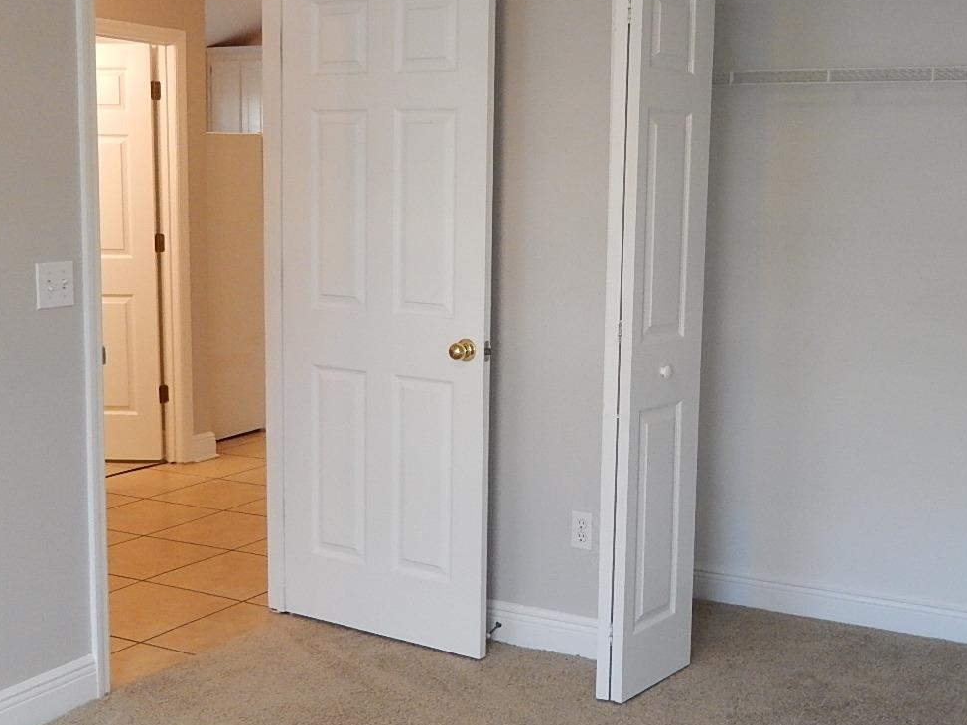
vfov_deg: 31.5
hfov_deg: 40.9
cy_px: 359
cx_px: 613
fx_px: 1285
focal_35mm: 46
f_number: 3.6
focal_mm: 5.1
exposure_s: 1/30
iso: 400
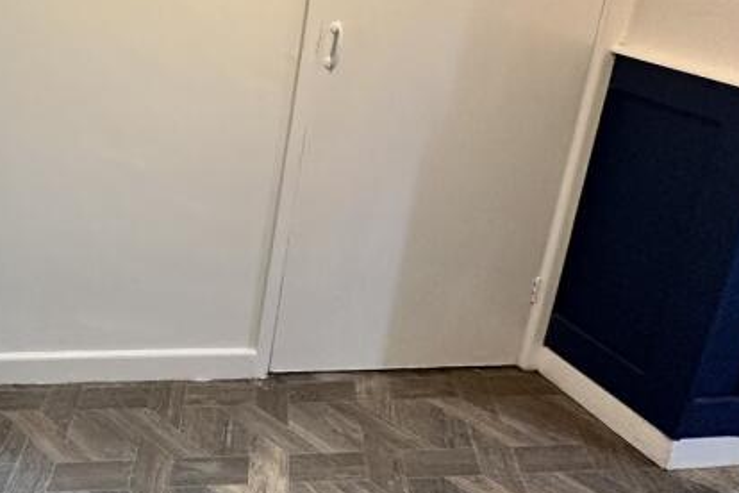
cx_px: -98
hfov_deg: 41.0
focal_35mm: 36
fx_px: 739
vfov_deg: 34.1
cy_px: 20
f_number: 2.2
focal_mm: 2.22
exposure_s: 1/99
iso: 250
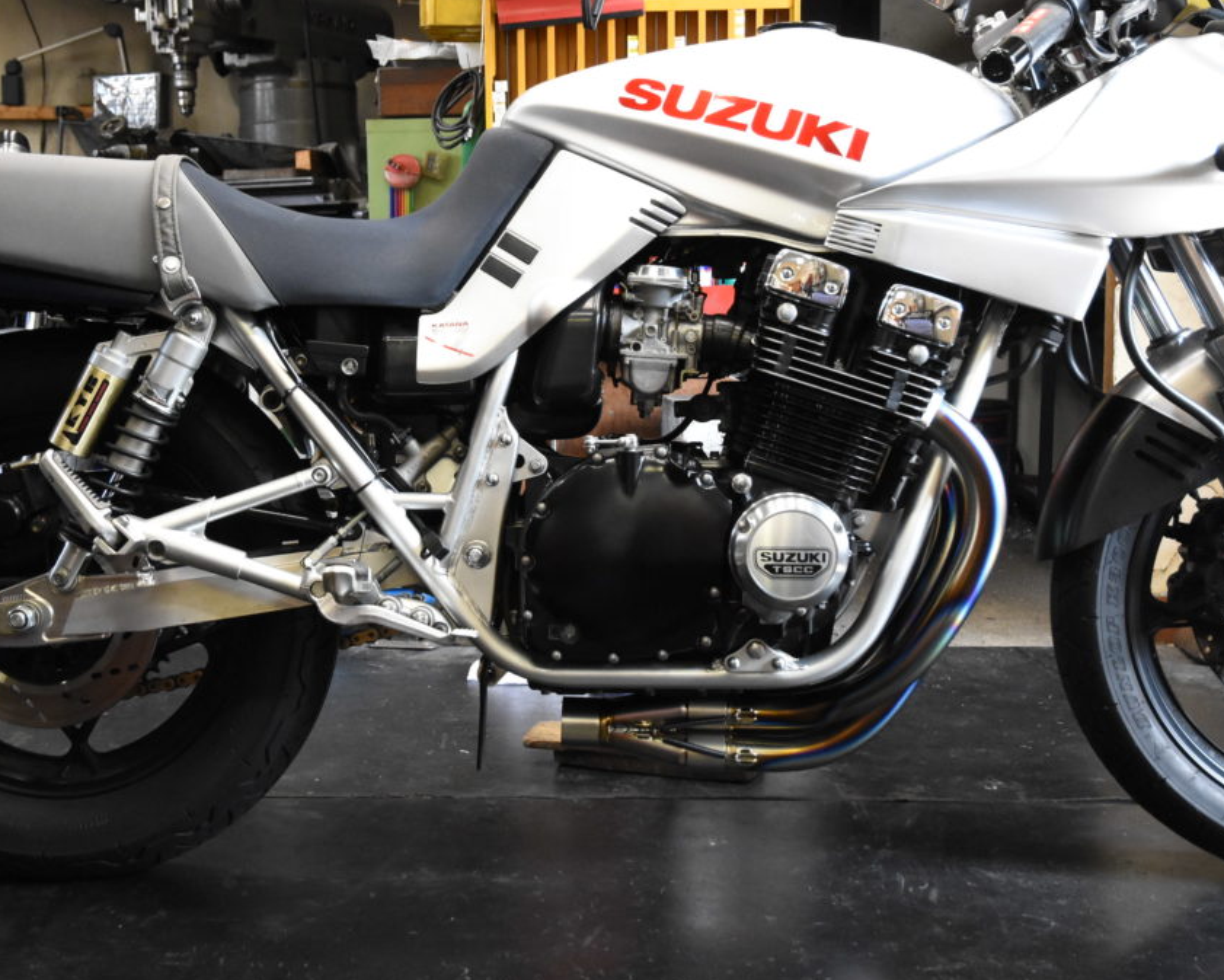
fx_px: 1739
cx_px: 521
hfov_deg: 38.7
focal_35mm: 48
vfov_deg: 31.5
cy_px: 495
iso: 4000
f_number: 5.6
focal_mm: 28
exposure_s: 1/125
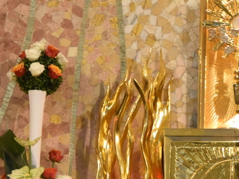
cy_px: 47
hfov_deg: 4.5
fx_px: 3005
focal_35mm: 436
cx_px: 240
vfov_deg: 3.4
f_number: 5.3
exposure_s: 1/160
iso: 2200
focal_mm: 95
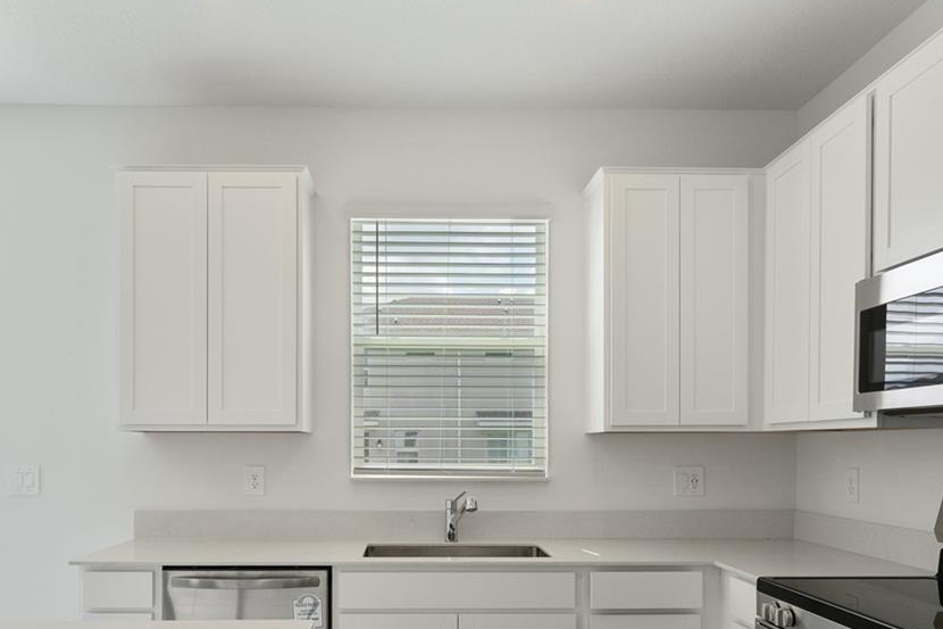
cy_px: 450
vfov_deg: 46.6
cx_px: 427
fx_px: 707
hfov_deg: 67.3
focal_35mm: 27
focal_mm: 14
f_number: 8
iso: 320
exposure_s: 1/200
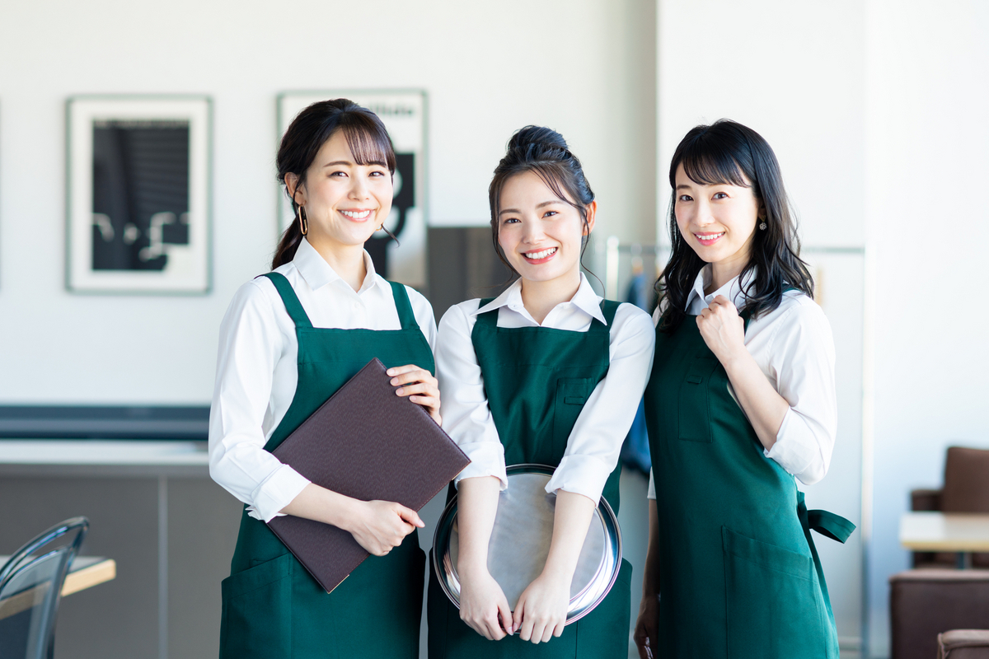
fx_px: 2335
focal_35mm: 85
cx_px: 494
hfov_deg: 23.9
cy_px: 330
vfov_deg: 16.1
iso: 320
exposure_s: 1/200
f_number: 2.5
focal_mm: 85
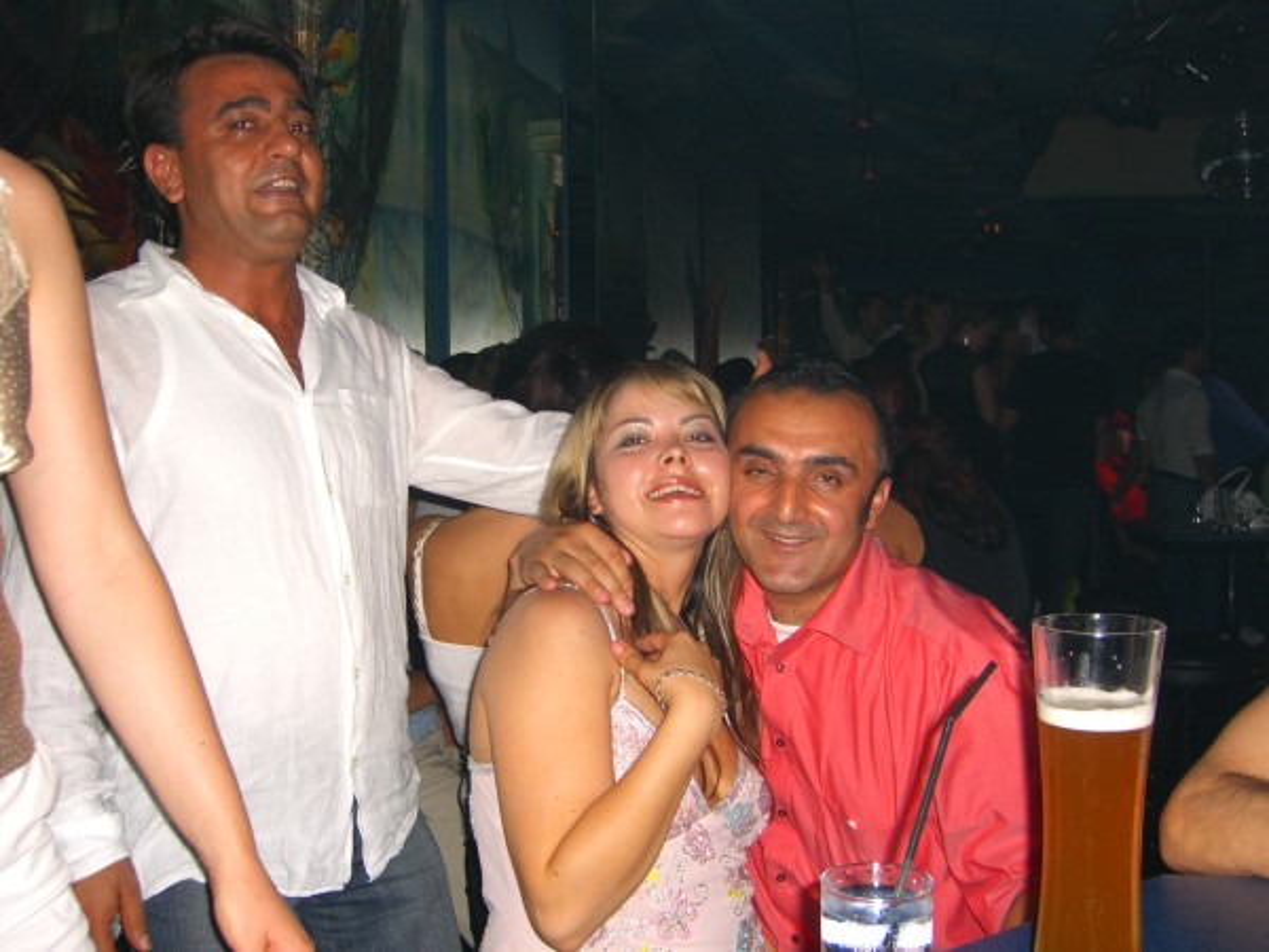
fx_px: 1393
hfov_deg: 49.0
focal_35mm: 38
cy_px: 476
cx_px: 634
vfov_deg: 37.7
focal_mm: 7.9
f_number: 2.8
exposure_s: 1/60
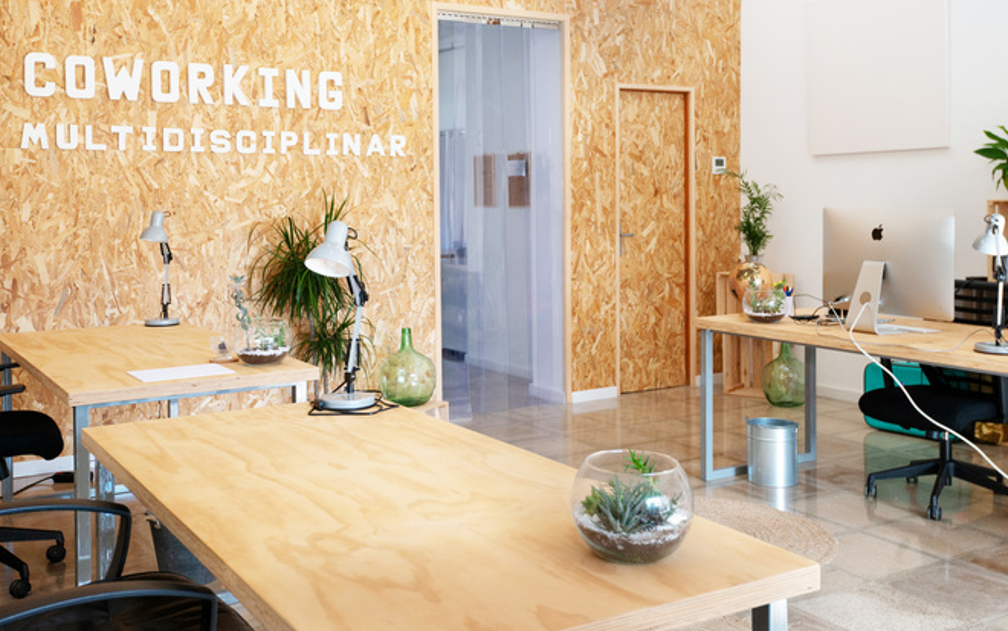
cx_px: 483
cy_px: 278
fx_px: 1017
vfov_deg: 34.4
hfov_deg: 52.7
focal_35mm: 37
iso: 640
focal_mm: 32
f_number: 7.1
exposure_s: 1/160
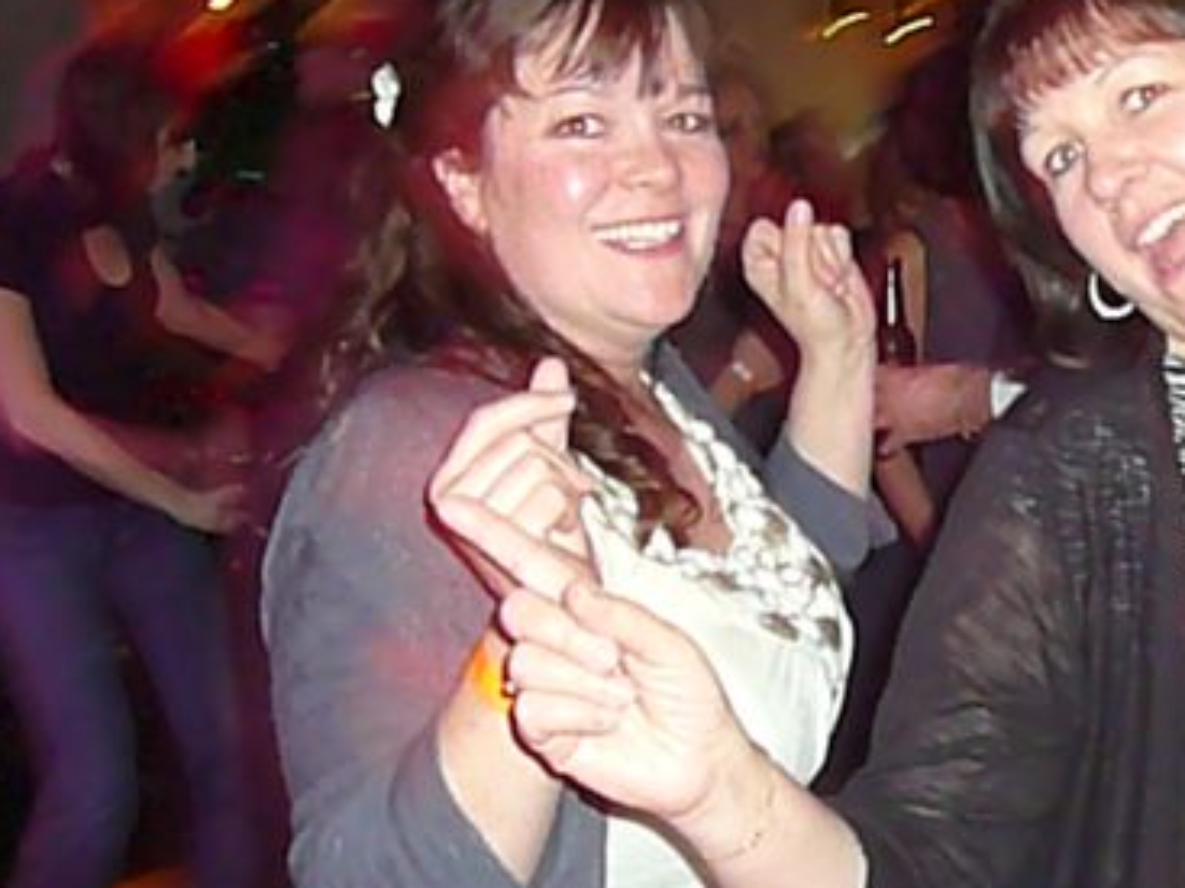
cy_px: 523
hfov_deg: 30.9
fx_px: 2088
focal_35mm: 61
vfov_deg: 24.0
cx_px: 940
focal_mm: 5.2
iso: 800
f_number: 2.8
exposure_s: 1/8
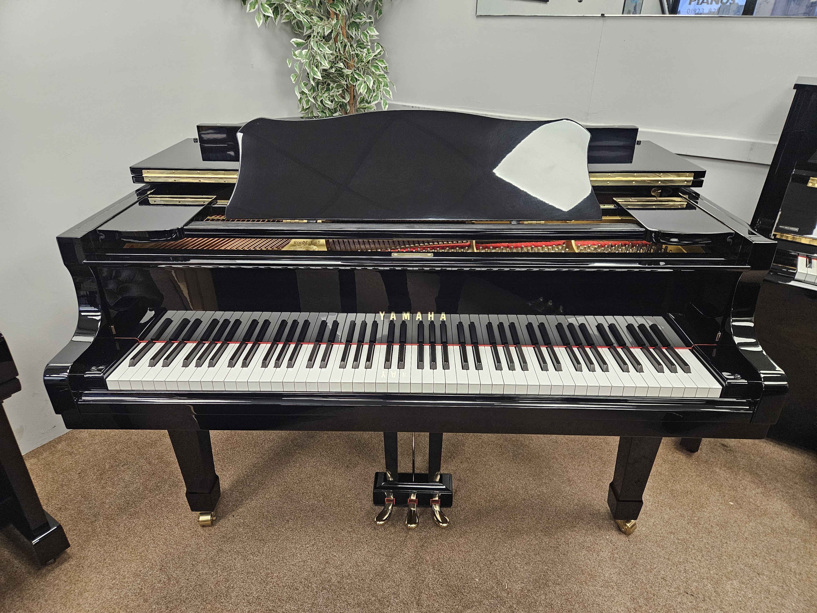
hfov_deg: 73.9
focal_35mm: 23
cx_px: 408
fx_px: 543
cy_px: 306
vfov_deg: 58.9
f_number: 1.8
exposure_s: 1/142
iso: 400
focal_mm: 5.4
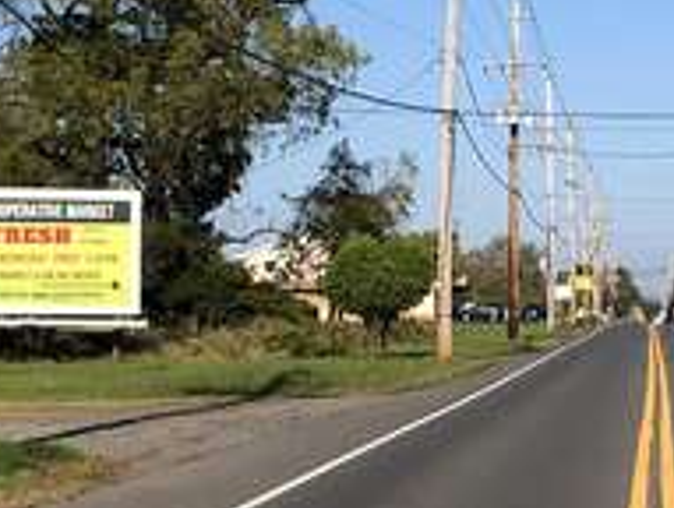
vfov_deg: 12.7
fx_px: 2282
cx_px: 621
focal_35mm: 117
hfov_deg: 16.6
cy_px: 236
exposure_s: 1/2183
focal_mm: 4
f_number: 1.8
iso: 20
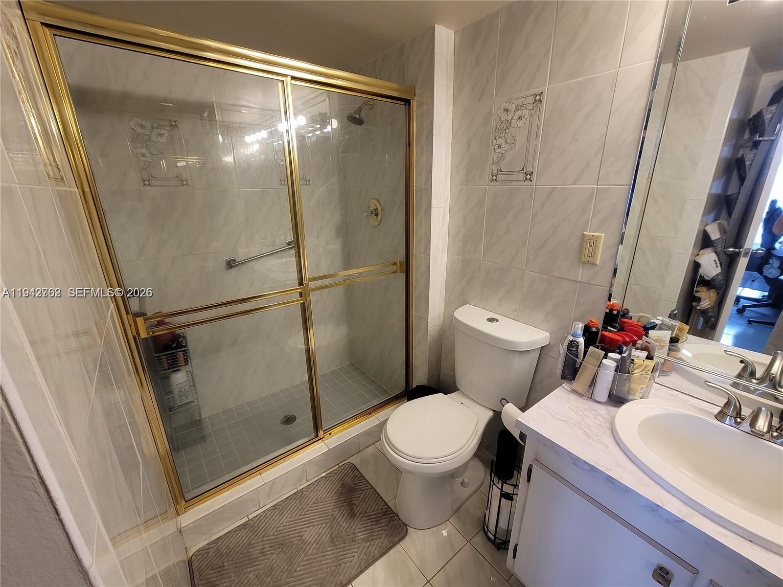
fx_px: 294
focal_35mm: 13
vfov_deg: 89.9
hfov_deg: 106.2
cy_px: 294
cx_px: 392
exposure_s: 1/60
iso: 200
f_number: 2.2
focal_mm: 2.2
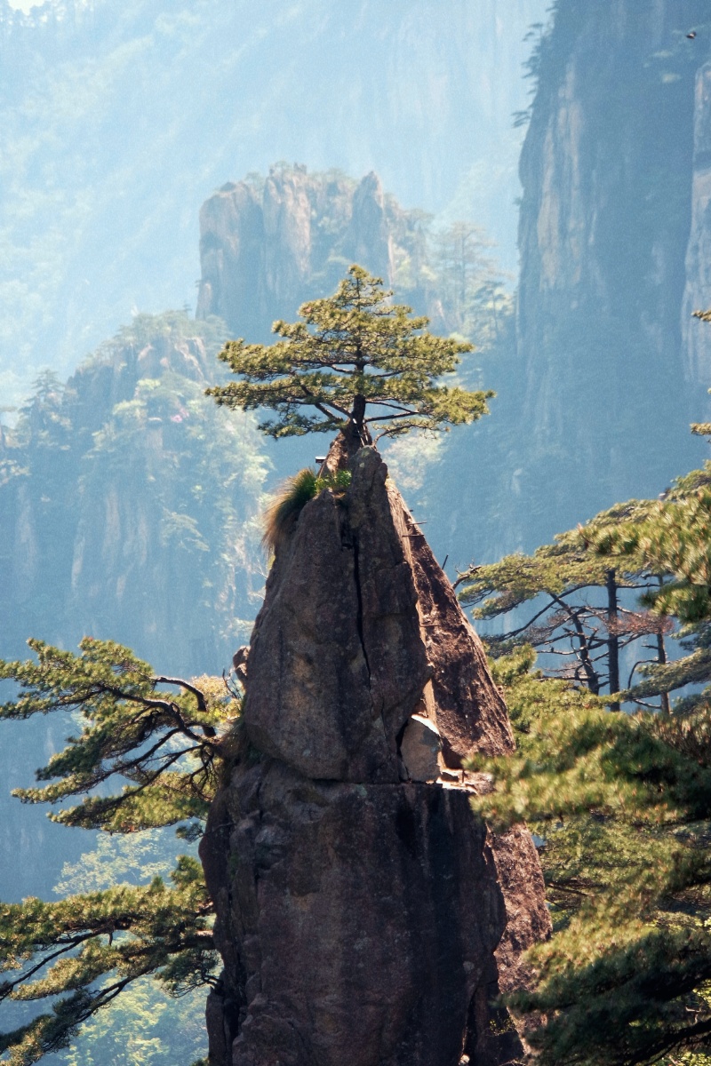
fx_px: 6843
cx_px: 356
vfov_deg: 8.9
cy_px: 533
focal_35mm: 231
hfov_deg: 5.9
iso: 200
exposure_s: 1/250
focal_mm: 150
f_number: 5.6
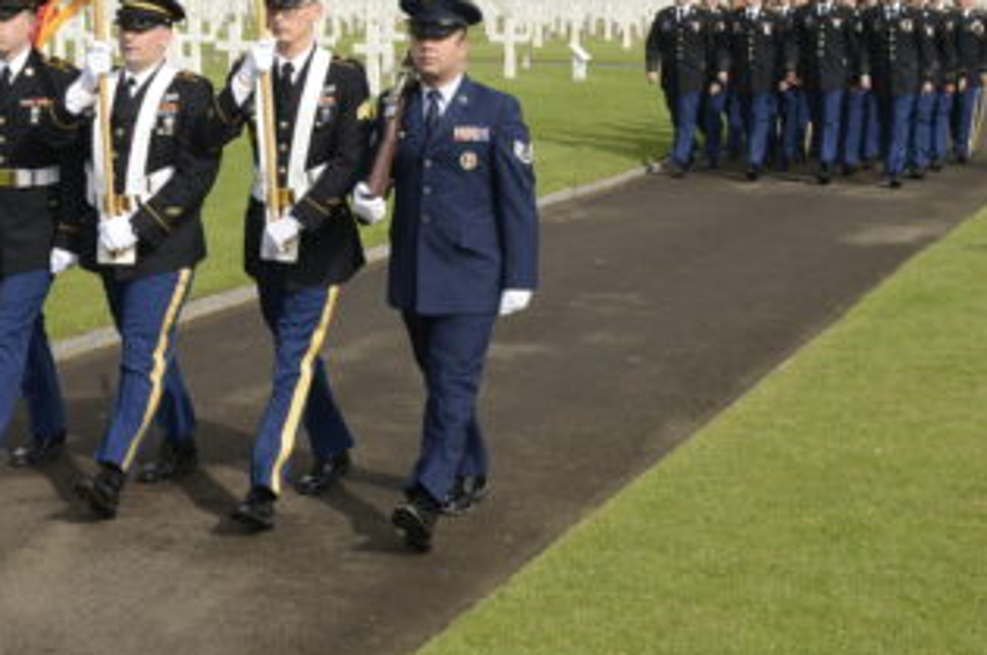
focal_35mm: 83
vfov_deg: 16.0
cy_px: -31
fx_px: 2272
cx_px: 94
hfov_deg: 23.8
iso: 400
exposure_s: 1/1000
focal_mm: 34
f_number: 8
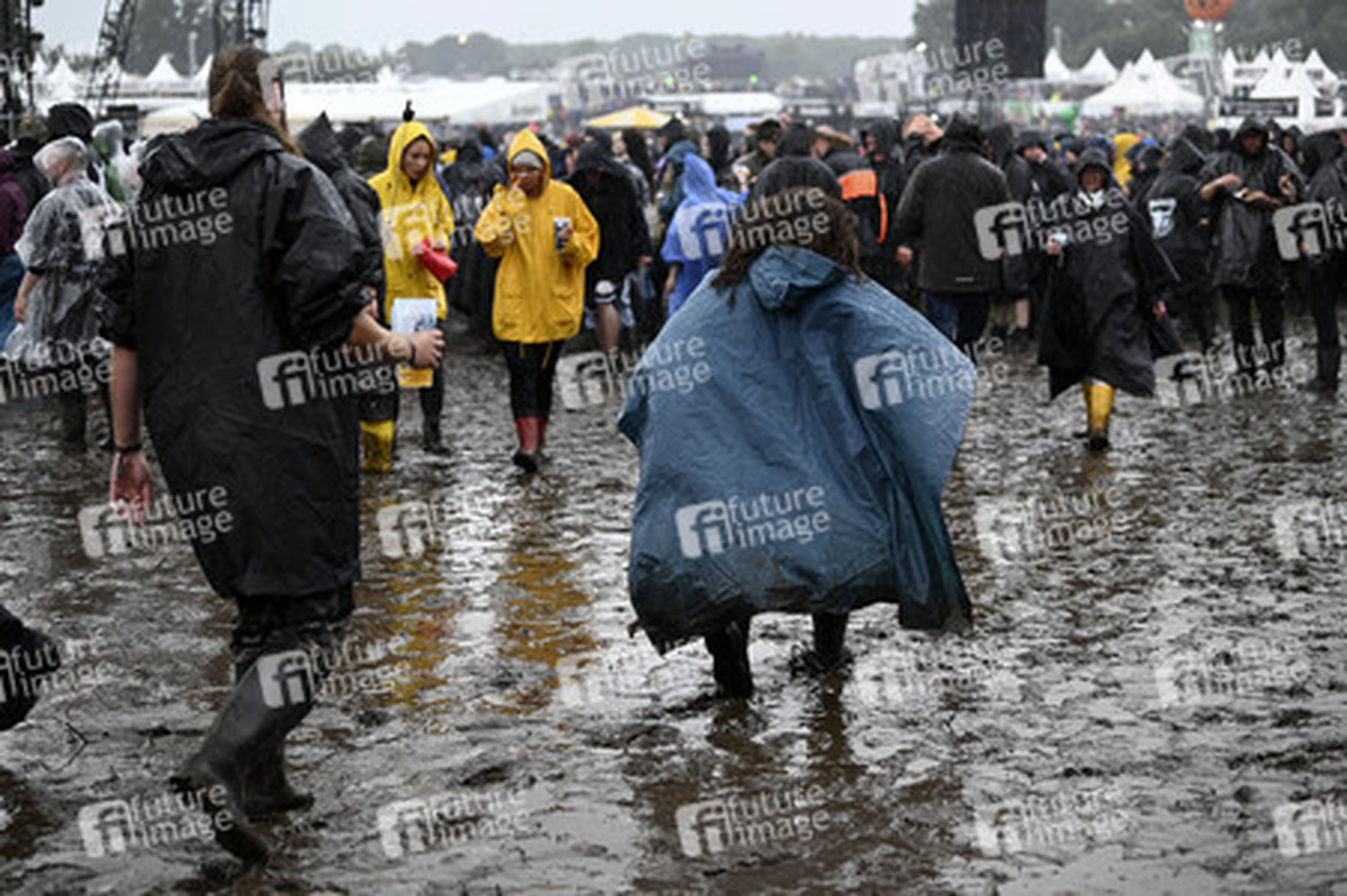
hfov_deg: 28.9
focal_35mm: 70
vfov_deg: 19.4
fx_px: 2617
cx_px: 674
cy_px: 448
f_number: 2.8
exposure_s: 1/320
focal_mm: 70
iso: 125
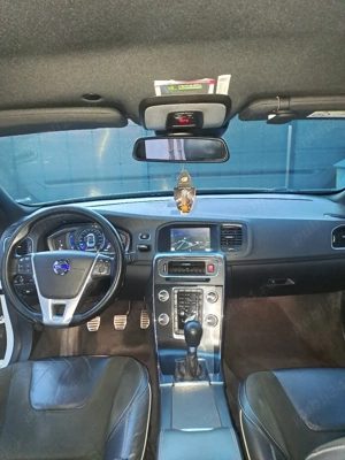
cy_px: 230
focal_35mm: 25
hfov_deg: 54.9
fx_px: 332
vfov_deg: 69.4
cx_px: 172
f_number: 1.8
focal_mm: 4.65
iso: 320
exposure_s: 1/25
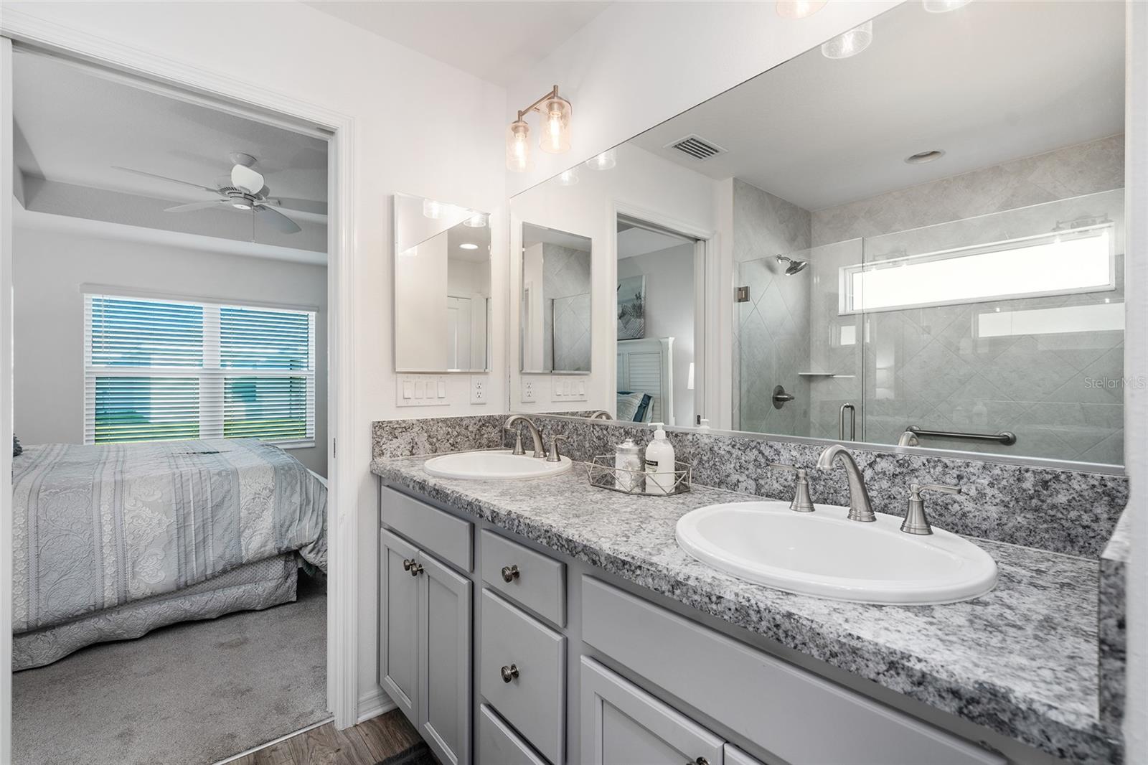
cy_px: 382
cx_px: 574
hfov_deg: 96.7
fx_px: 510
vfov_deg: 73.7
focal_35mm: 16
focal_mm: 16
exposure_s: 1/10
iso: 100
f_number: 6.3
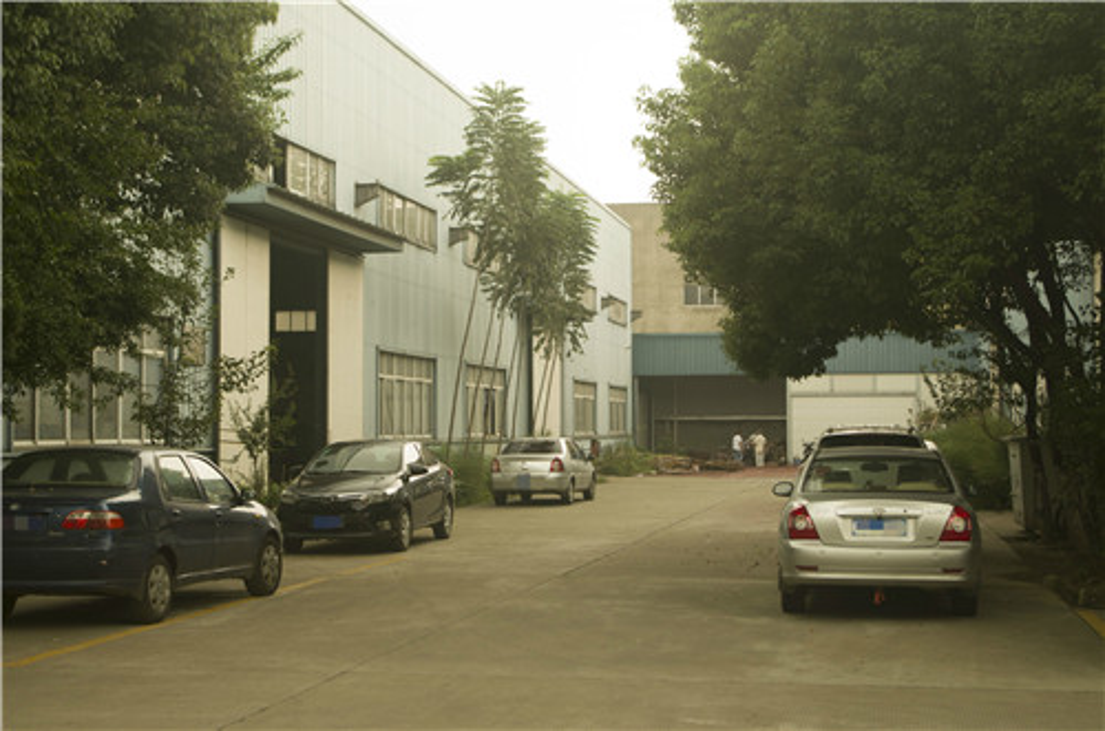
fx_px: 1746
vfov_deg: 23.7
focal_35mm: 57
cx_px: 552
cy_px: 366
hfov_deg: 35.1
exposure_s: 1/30
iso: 100
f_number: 5.6
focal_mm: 37.5
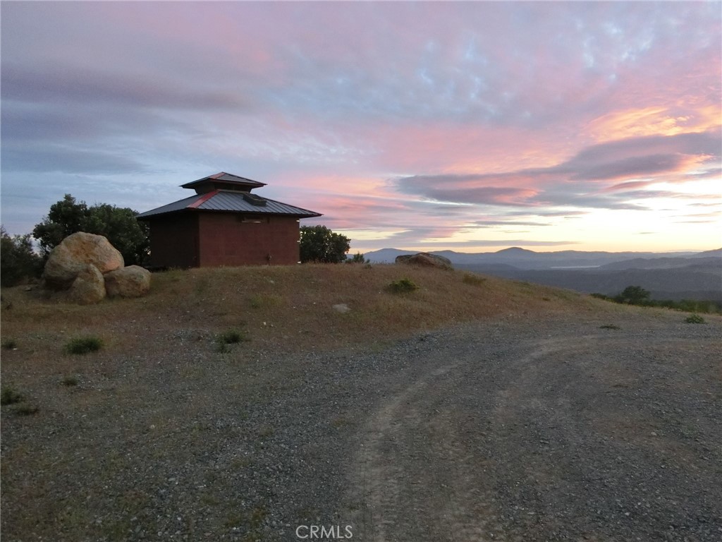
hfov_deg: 69.4
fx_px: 521
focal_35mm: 25
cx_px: 361
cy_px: 271
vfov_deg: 54.9
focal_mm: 4.5
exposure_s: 1/125
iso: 400
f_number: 3.5
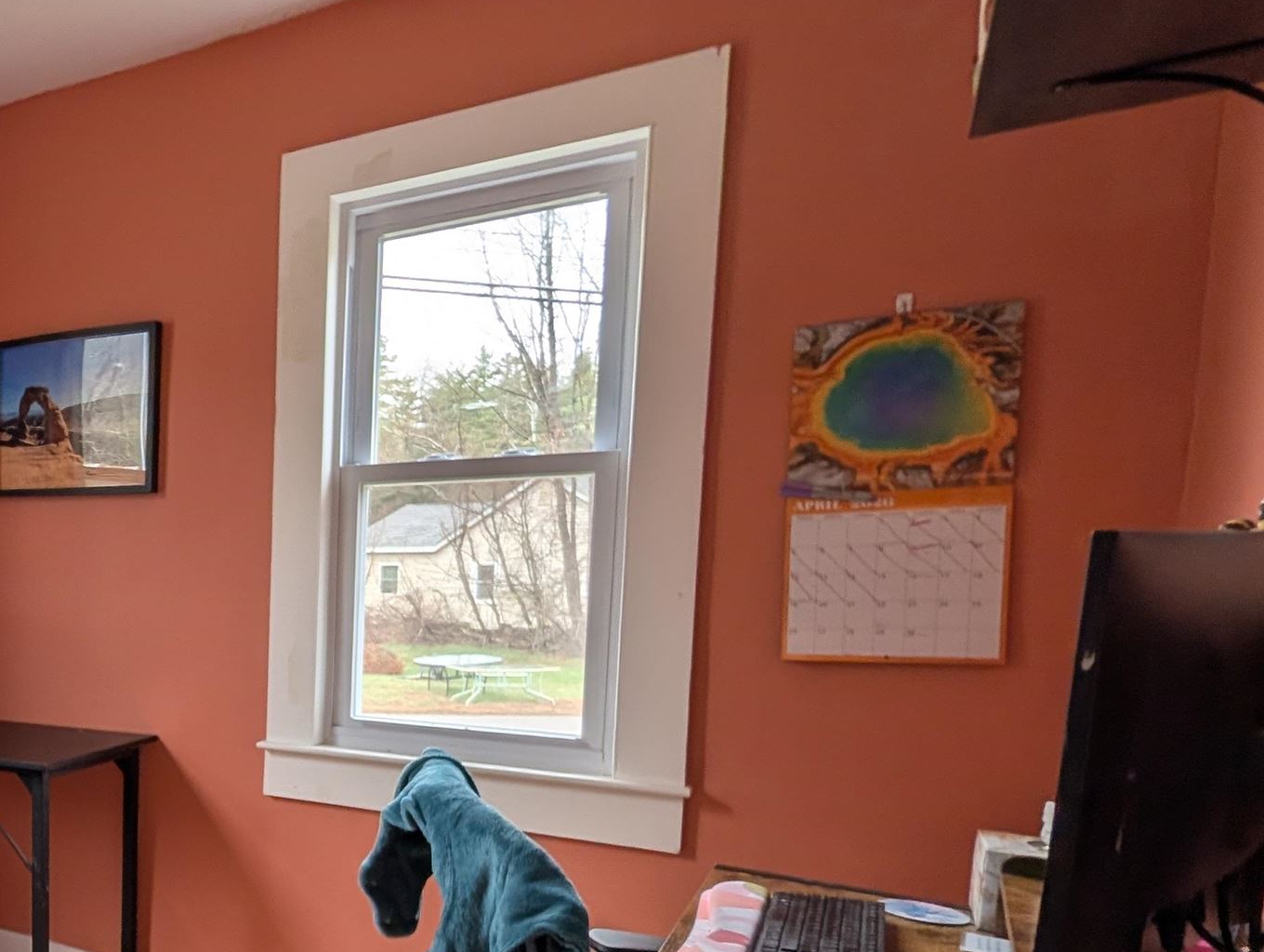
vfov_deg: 50.2
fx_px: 987
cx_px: -20
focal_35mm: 27
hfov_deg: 51.3
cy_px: 664
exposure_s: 1/84.3
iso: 42
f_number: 1.7
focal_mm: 2.02
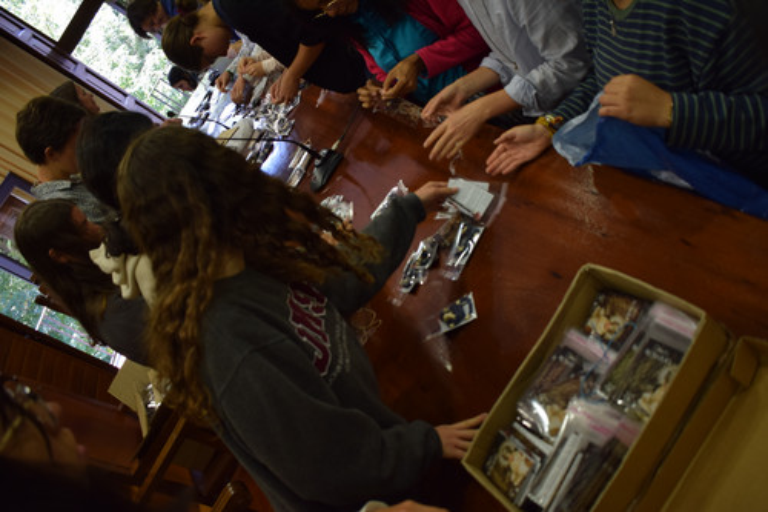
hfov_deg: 57.2
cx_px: 384
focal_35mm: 33
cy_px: 256
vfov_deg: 39.9
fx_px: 704
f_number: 4
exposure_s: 1/60
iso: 400
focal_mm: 22
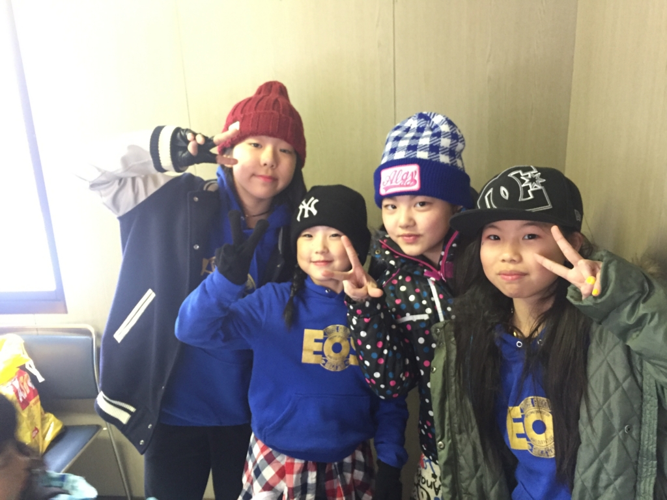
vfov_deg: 48.2
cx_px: 334
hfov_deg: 61.7
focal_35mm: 29
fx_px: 559
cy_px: 250
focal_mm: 4.15
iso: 250
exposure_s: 1/24
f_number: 2.2
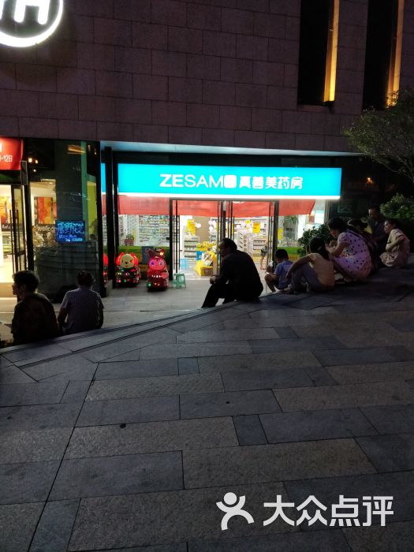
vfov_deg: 71.6
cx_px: 207
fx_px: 383
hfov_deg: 56.8
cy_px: 276
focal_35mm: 24
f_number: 1.7
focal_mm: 4.1
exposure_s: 1/33
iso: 800
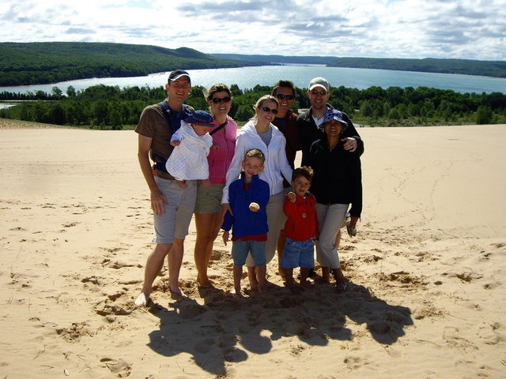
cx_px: 253
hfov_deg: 49.0
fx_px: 555
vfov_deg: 37.7
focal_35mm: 38
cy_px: 190
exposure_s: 1/1000
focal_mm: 6.2
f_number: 4.3
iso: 100
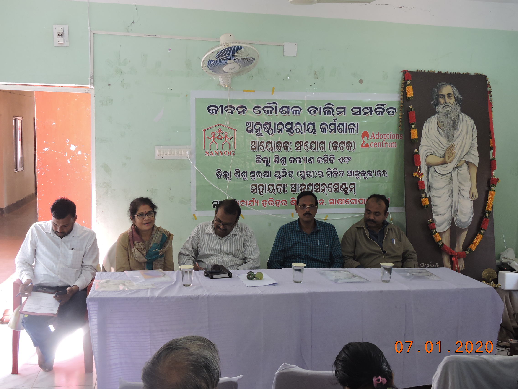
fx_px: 599
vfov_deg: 36.0
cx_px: 259
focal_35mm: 40
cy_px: 194
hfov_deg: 46.8
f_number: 3.8
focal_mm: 7.2
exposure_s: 1/30
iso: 250
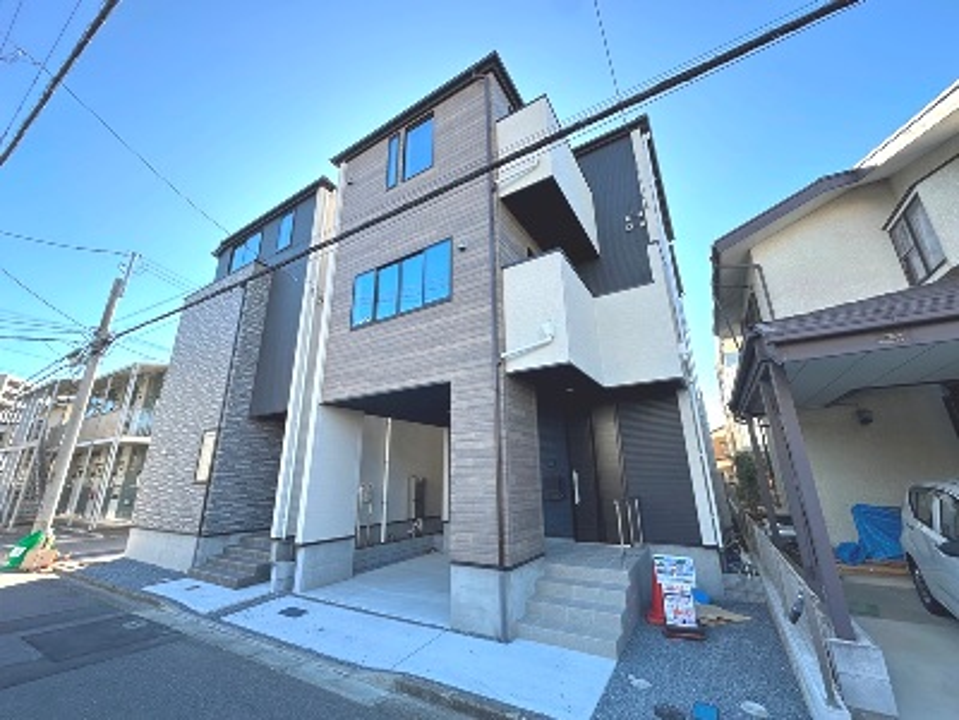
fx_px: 388
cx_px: 480
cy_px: 360
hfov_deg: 102.1
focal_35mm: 14
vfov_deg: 85.7
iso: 40
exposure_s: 1/276
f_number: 2.2
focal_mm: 2.22
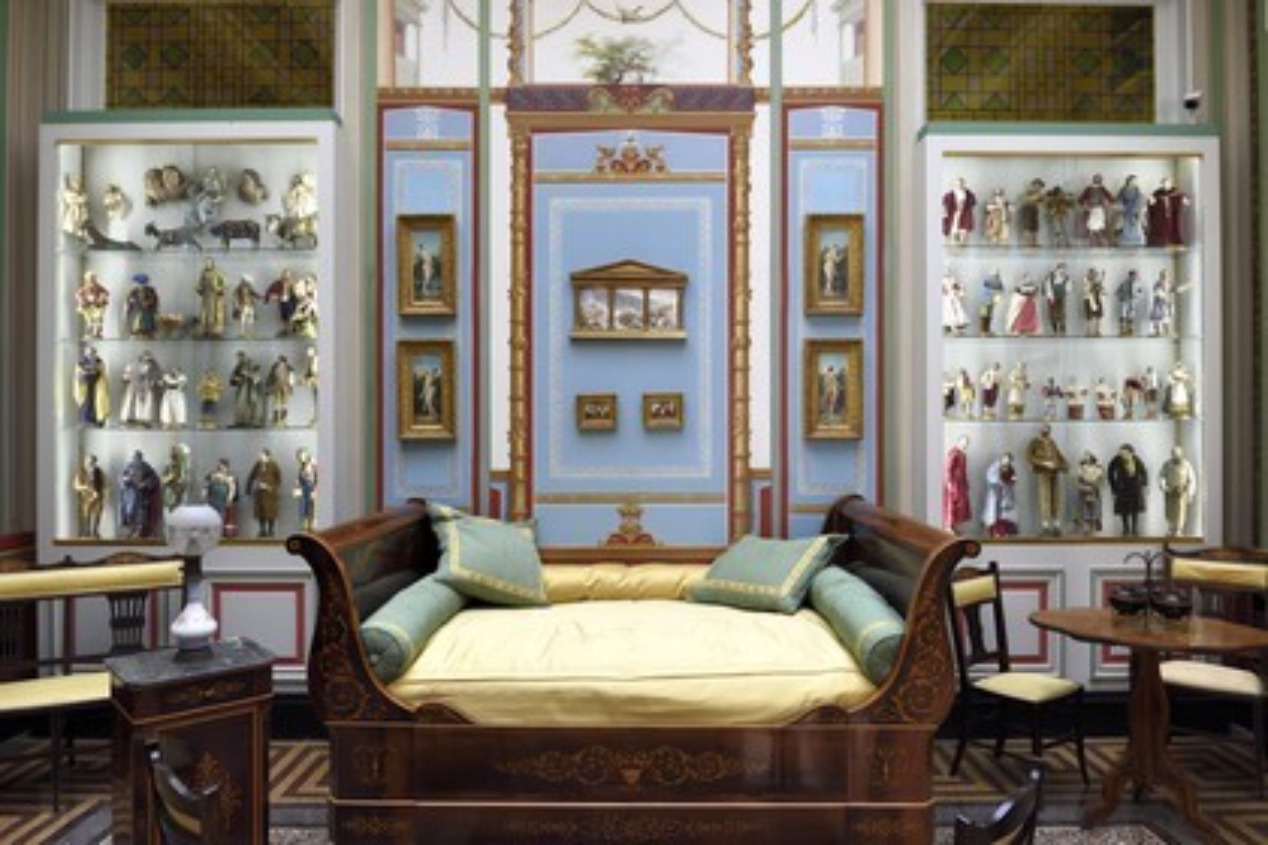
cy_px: 422
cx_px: 634
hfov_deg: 73.7
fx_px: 845
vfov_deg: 53.1
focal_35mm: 24
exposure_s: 1/80
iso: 3200
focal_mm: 24
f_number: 10
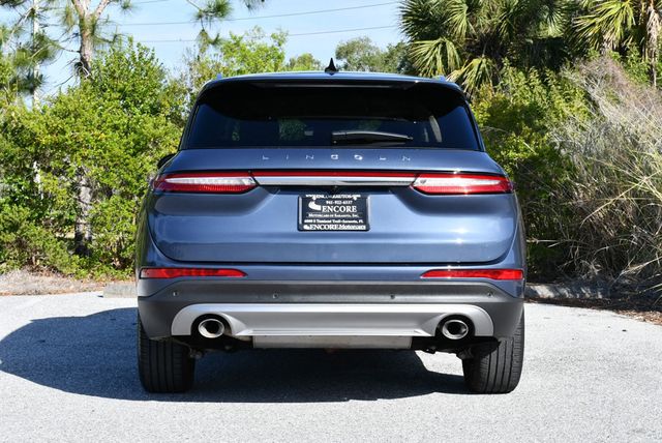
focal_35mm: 72
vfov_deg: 19.0
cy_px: 222
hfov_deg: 28.0
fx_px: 1325
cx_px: 331
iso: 180
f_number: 8
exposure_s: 1/250
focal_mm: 36
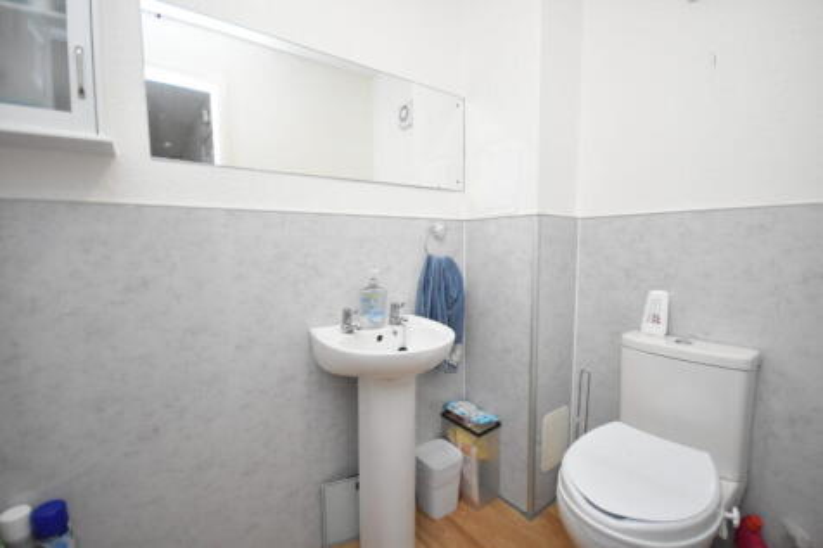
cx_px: 412
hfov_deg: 100.4
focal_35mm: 15
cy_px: 274
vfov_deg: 77.3
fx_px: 343
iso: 3200
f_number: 4
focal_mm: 10
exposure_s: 1/60
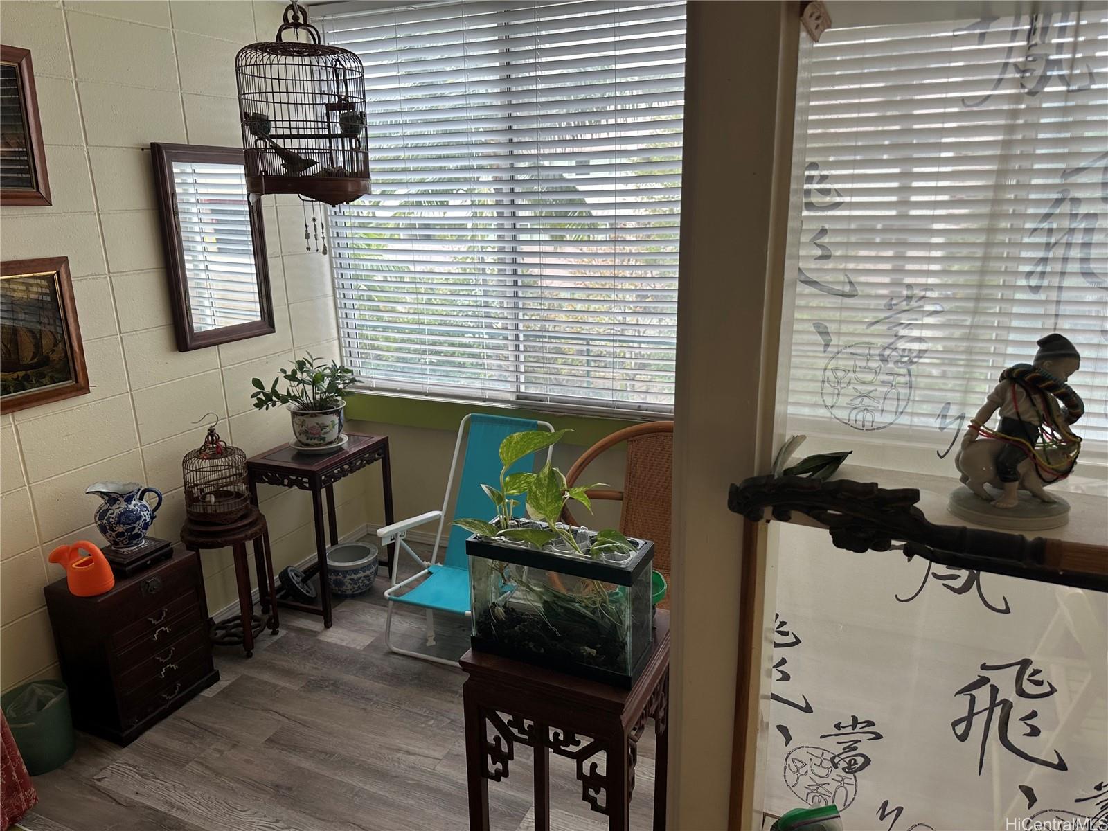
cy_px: 416
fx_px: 768
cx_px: 554
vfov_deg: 56.8
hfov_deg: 71.6
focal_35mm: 24
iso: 80
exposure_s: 1/120
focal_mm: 6.86
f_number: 1.78
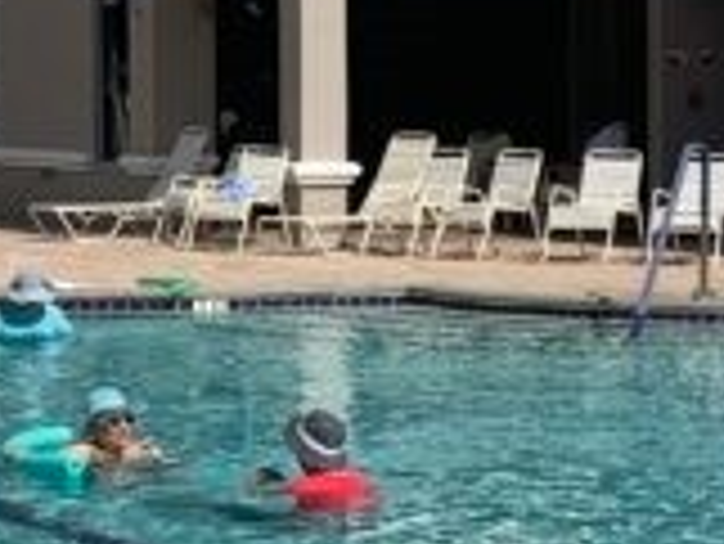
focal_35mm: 165
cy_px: 81
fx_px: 3454
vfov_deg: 9.0
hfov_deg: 11.9
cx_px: 184
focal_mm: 4.25
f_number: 1.8
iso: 25
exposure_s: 1/4098
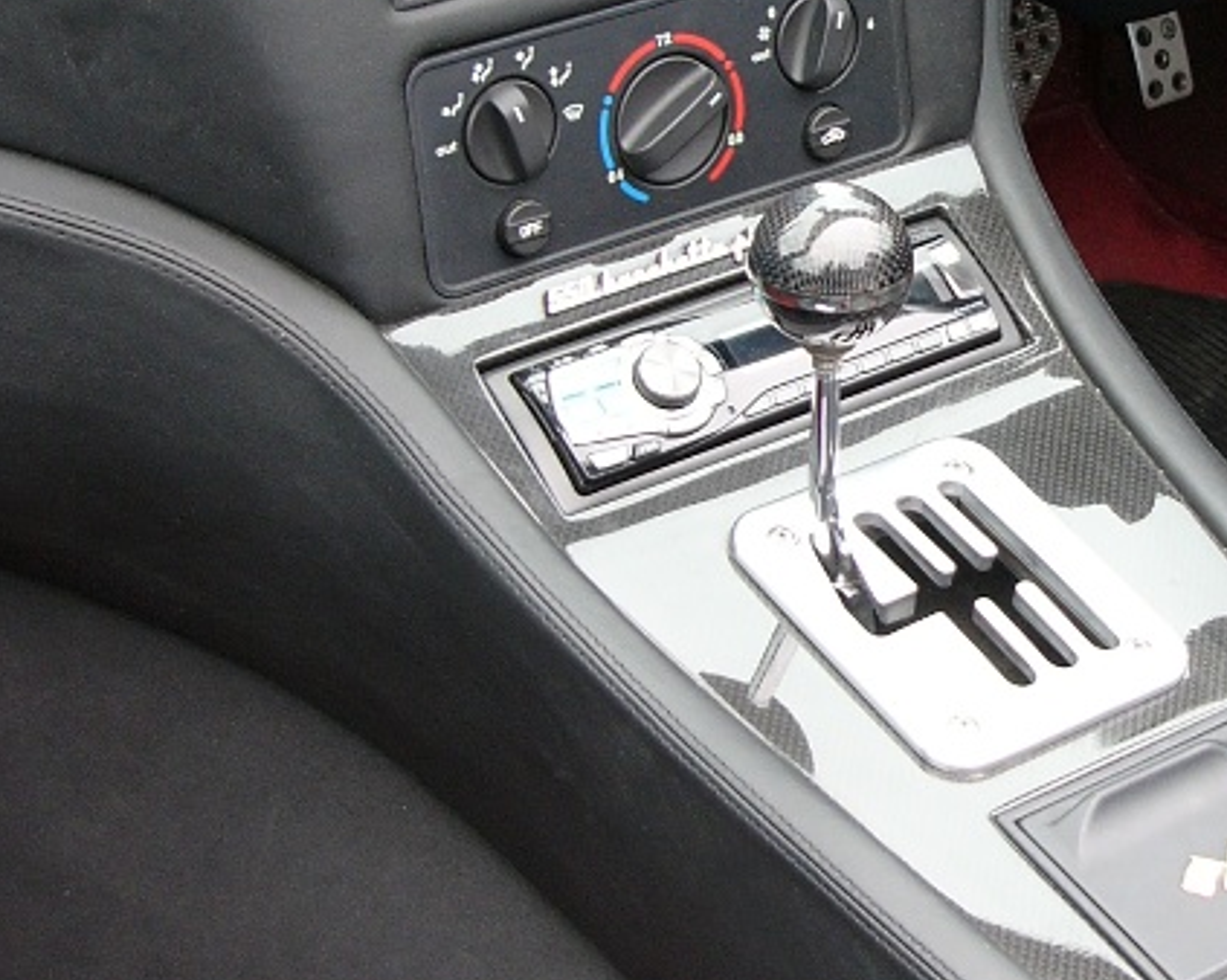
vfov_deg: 14.7
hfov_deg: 18.2
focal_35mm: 104
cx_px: 1108
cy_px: 235
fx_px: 3775
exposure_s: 1/60
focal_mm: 7.3
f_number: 2.8
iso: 75
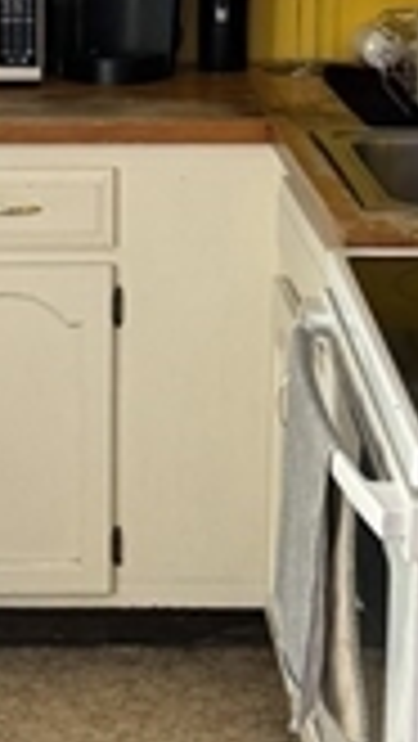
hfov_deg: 9.9
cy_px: 247
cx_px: 49
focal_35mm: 122
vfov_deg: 17.5
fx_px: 2400
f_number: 1.78
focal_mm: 6.76
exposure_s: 1/59
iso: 250
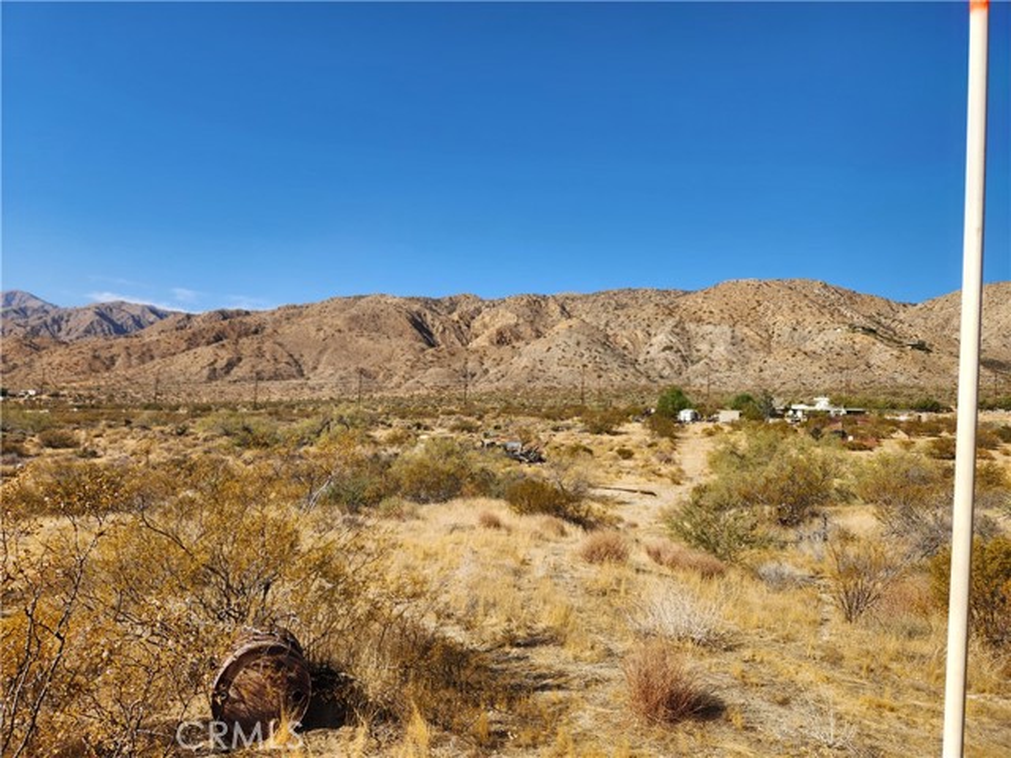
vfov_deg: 58.9
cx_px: 506
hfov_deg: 73.9
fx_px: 672
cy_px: 379
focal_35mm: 23
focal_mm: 5.4
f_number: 1.8
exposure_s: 1/1505
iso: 20
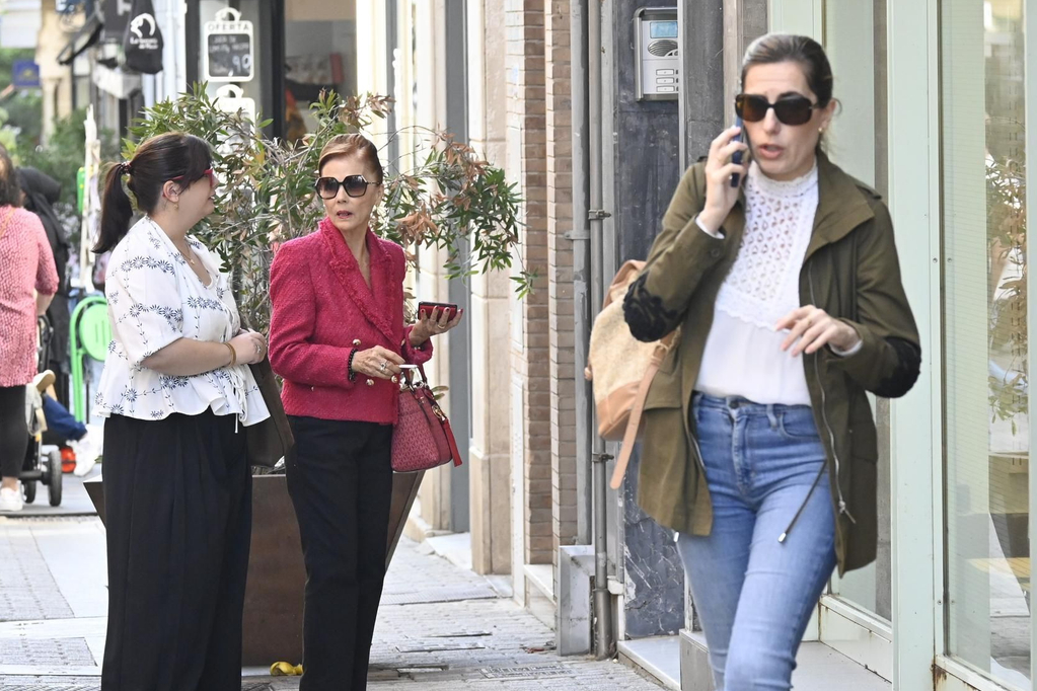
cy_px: 376
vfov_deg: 5.3
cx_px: 600
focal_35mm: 258
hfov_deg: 8.0
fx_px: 7431
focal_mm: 110
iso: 1800
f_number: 5
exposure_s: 1/400
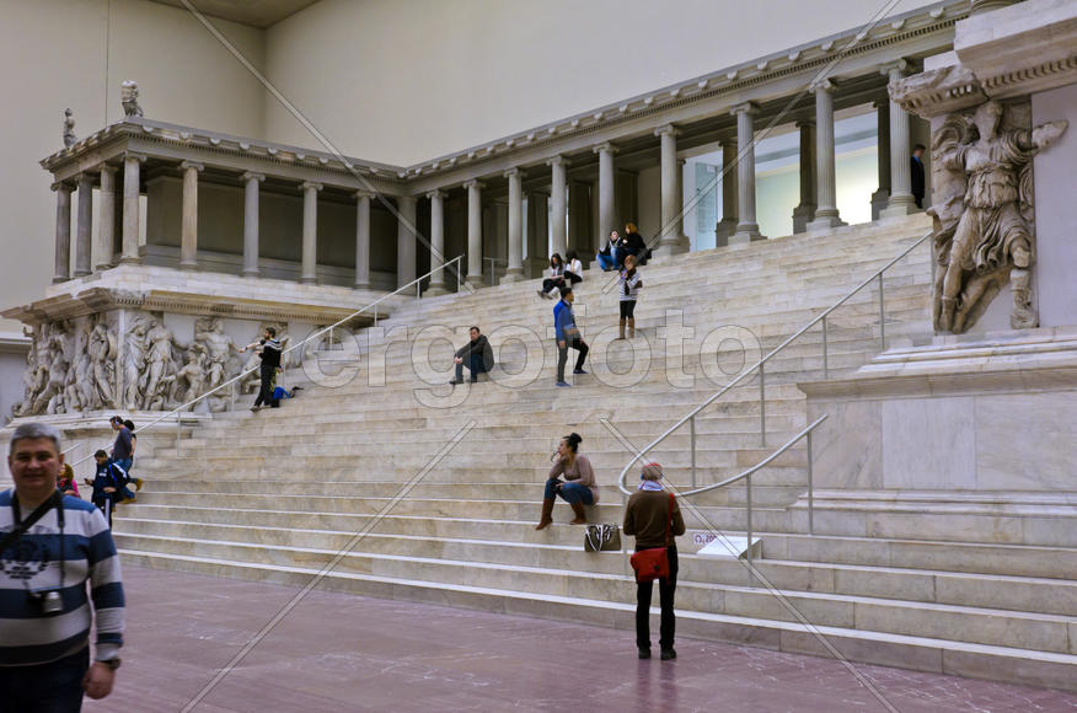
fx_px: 1254
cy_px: 356
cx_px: 538
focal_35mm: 42
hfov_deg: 46.5
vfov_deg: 31.7
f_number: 3.5
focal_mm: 28
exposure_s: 1/45
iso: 800
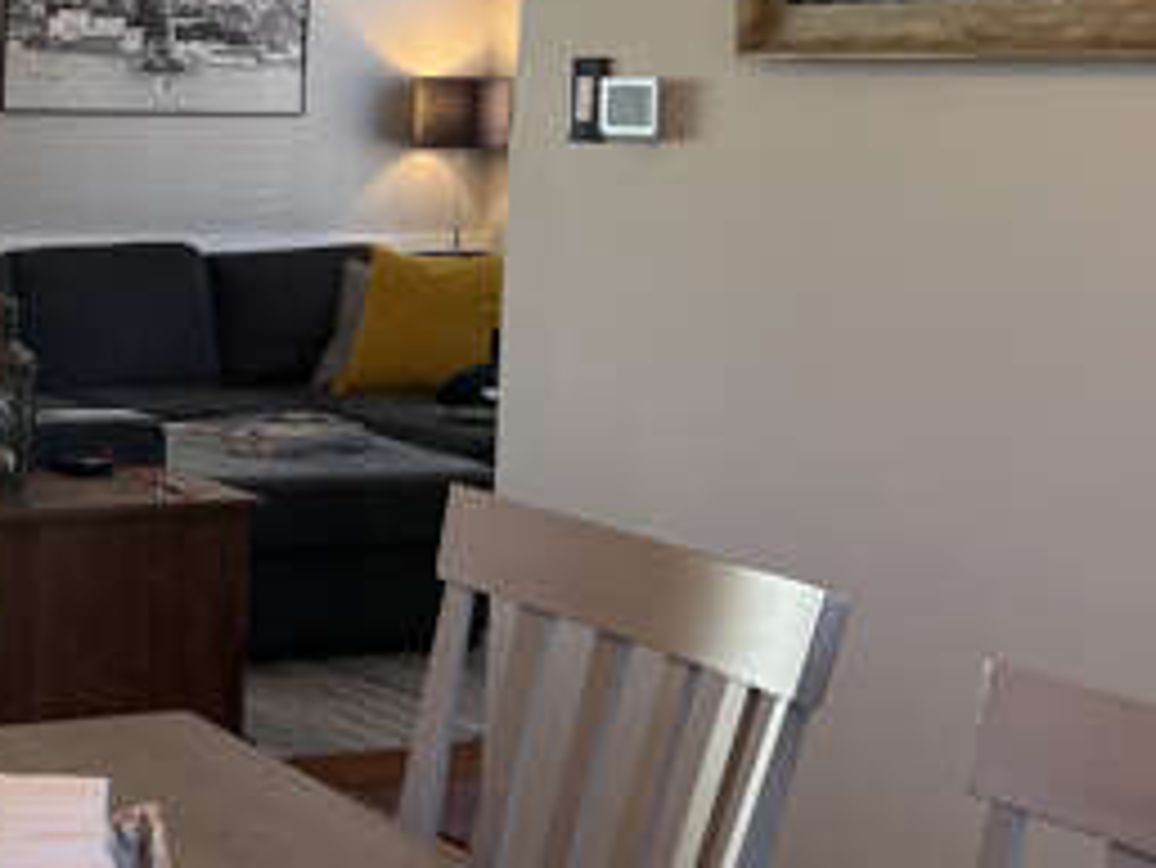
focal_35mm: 69
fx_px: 2305
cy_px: 292
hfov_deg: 25.8
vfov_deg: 21.3
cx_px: -151
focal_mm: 5.7
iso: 64
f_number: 1.5
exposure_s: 1/120
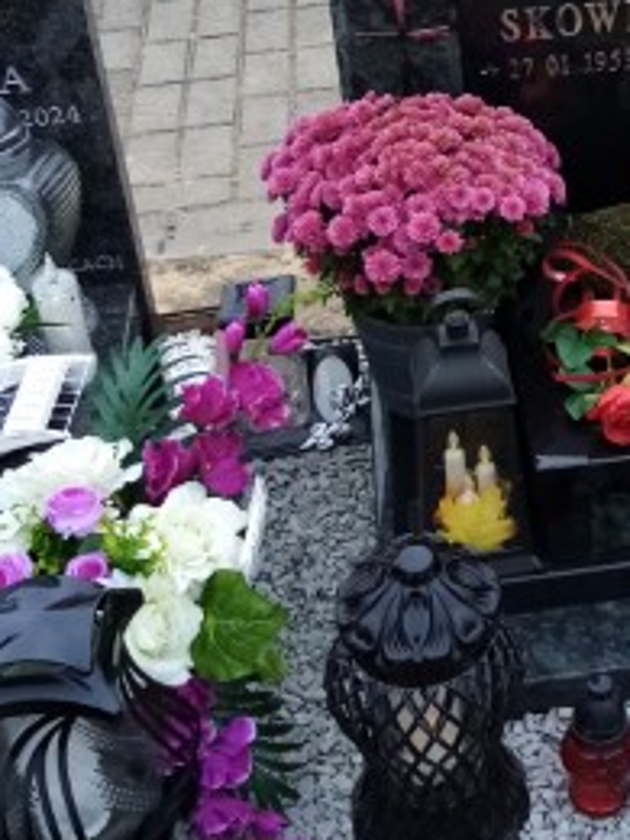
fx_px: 1553
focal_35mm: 64
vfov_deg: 29.9
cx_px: 607
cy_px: 239
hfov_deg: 22.2
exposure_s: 1/100
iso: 118
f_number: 1.8
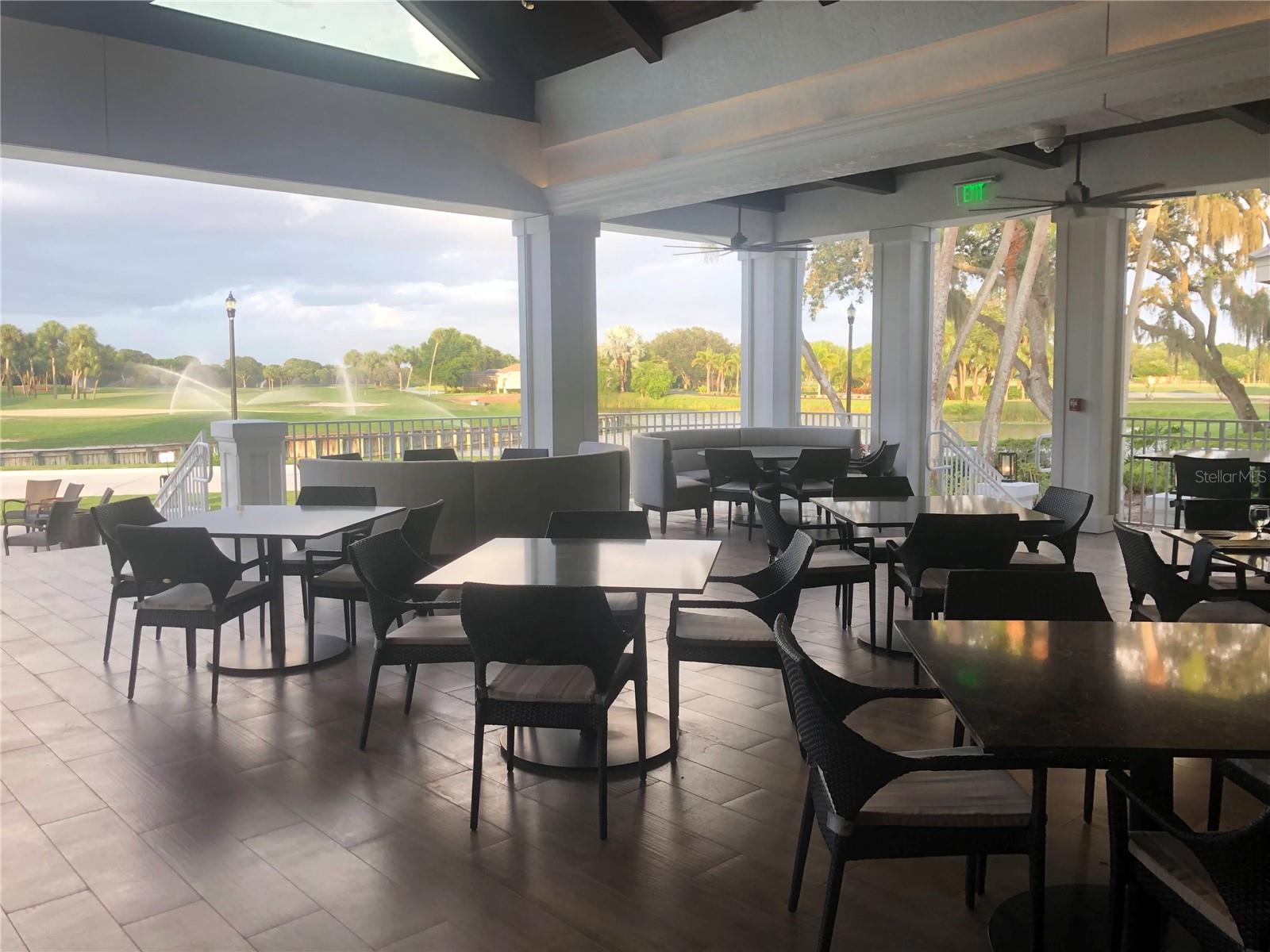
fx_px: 1027
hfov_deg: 63.4
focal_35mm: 28
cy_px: 476
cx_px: 635
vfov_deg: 49.7
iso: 40
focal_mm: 3.99
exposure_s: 1/120
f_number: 1.8
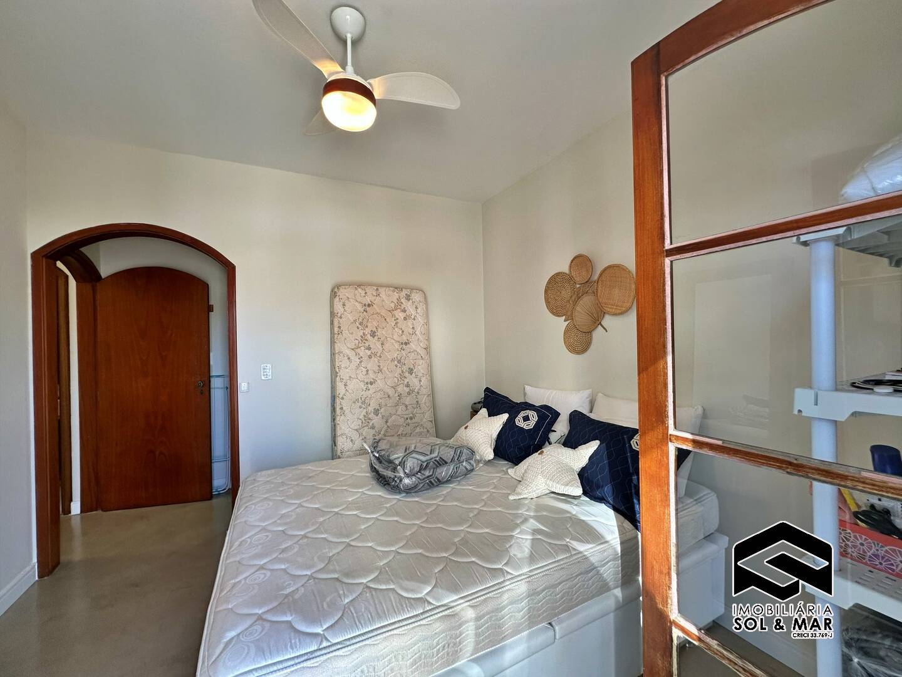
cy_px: 338
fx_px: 365
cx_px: 451
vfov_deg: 85.7
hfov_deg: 102.1
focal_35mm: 14
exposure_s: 1/99
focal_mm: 2.22
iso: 80
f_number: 2.2
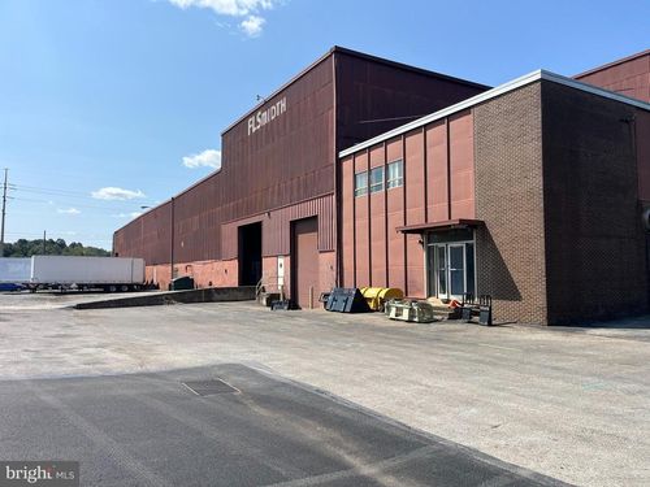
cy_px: 244
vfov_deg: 53.1
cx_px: 325
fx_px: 488
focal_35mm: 26
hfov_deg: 67.3
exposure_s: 1/3876
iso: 50
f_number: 1.6
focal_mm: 5.1
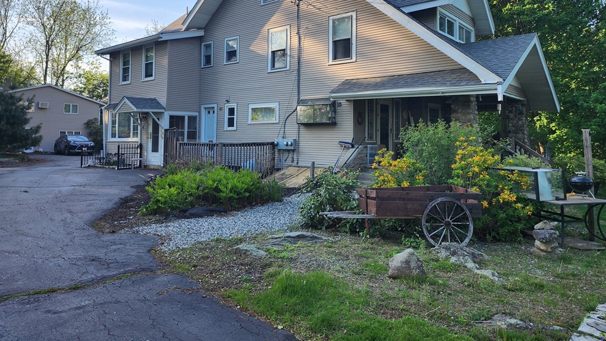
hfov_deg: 71.9
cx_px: 314
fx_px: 418
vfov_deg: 43.7
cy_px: 113
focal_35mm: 26
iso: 12
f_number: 1.8
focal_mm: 6.4
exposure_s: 1/273
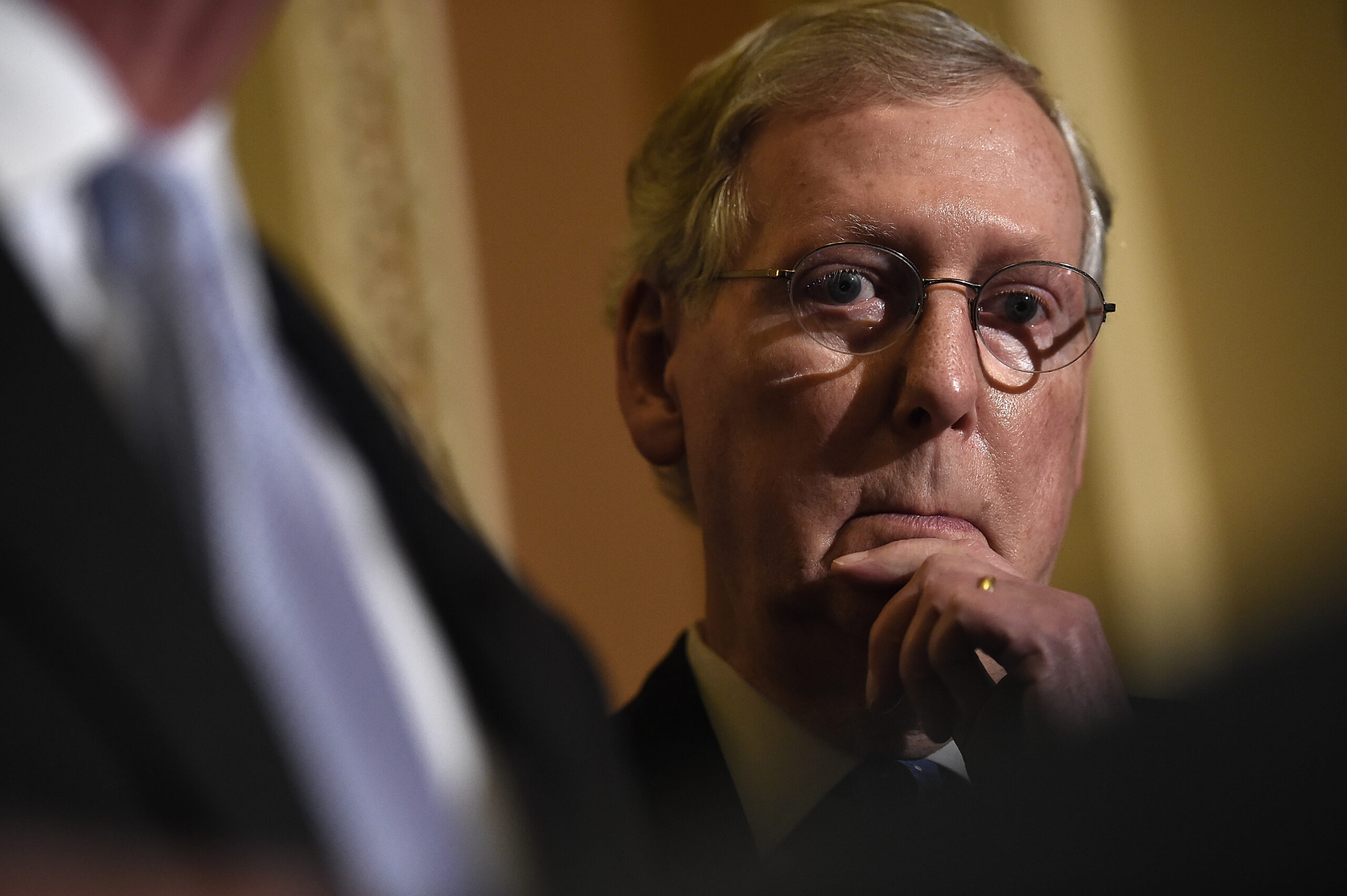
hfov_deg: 15.2
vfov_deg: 10.1
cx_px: 674
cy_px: 448
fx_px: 5048
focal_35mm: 135
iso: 3200
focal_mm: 135
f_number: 2.8
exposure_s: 1/250
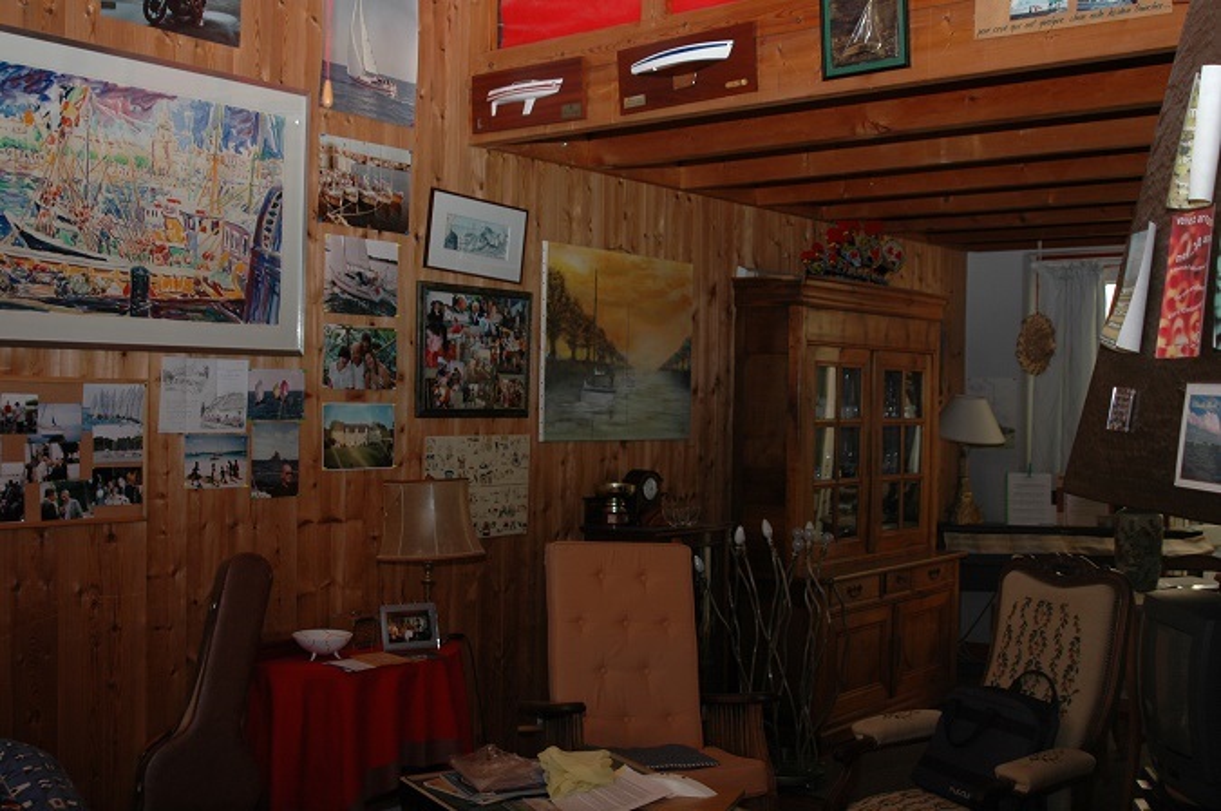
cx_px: 610
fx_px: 1422
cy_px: 406
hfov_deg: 46.5
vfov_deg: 31.8
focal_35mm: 42
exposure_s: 1/60
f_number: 4
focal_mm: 28
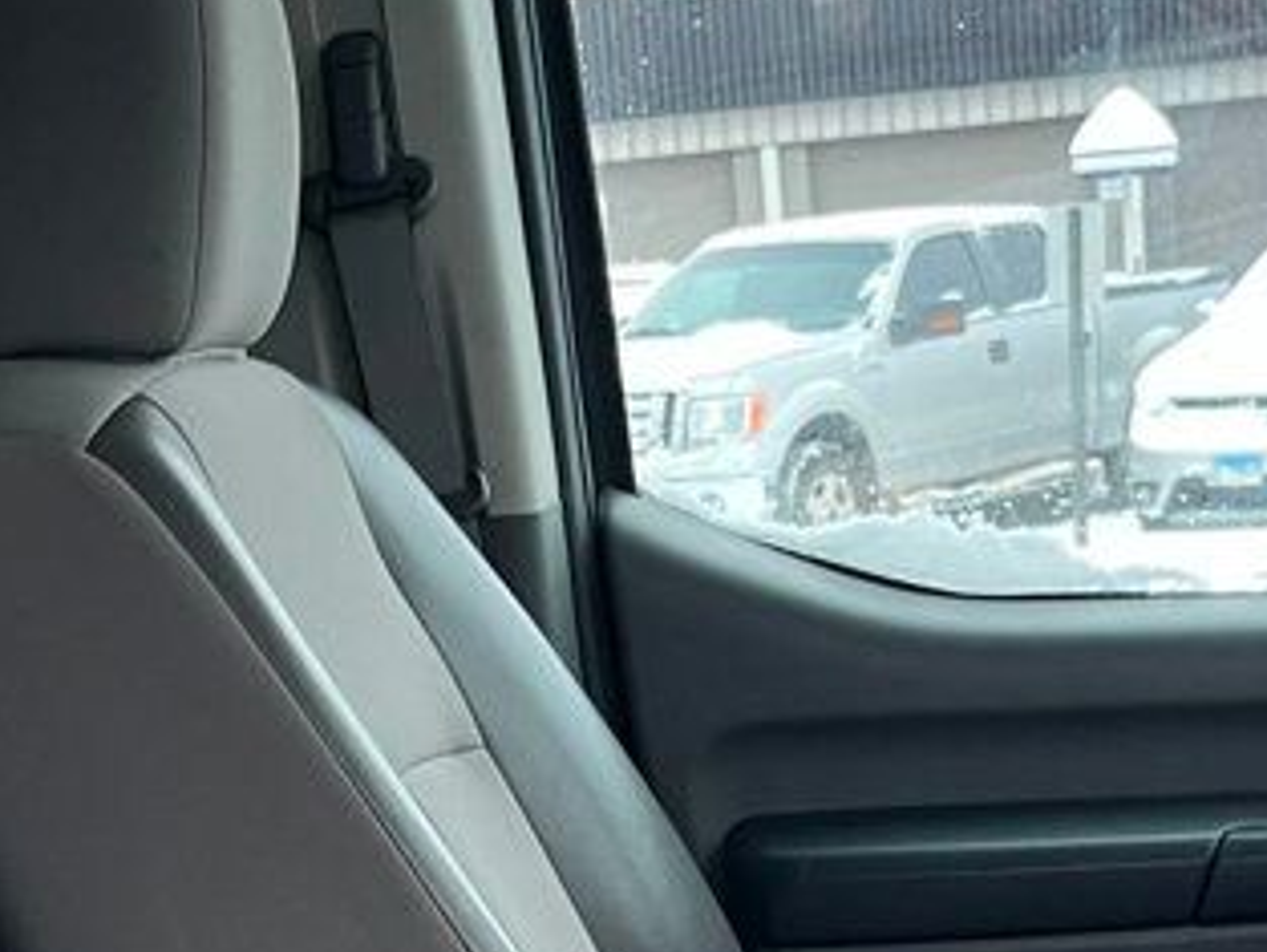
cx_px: 696
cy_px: 1142
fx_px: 3112
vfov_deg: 16.6
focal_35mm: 85
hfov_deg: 23.0
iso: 125
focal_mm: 5.1
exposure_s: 1/87
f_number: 1.6
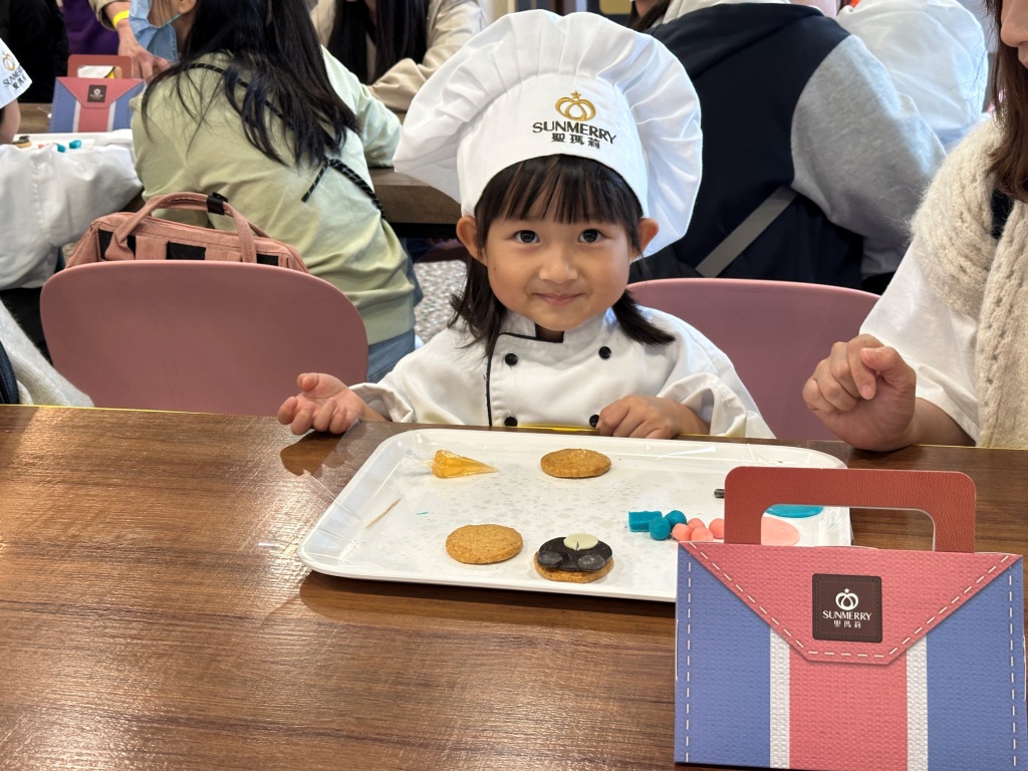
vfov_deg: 30.3
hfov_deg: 39.7
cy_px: 386
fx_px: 1425
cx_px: 514
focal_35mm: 48
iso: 125
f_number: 1.78
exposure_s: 1/60
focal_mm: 6.86
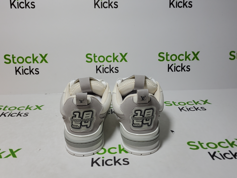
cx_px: 124
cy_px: 70
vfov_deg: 42.7
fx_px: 226
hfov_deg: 55.3
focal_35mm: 33
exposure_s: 1/724
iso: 50
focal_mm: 4.3
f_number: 1.5
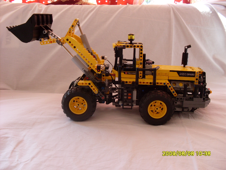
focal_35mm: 38
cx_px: 113
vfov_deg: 37.7
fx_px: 248
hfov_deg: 49.0
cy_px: 85
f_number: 2.8
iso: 80
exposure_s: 1/90
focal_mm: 6.3
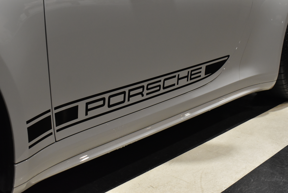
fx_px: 372
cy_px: 96
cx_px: 144
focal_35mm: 46
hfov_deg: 42.3
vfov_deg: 29.0
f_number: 8
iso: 1600
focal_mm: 31
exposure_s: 1/50
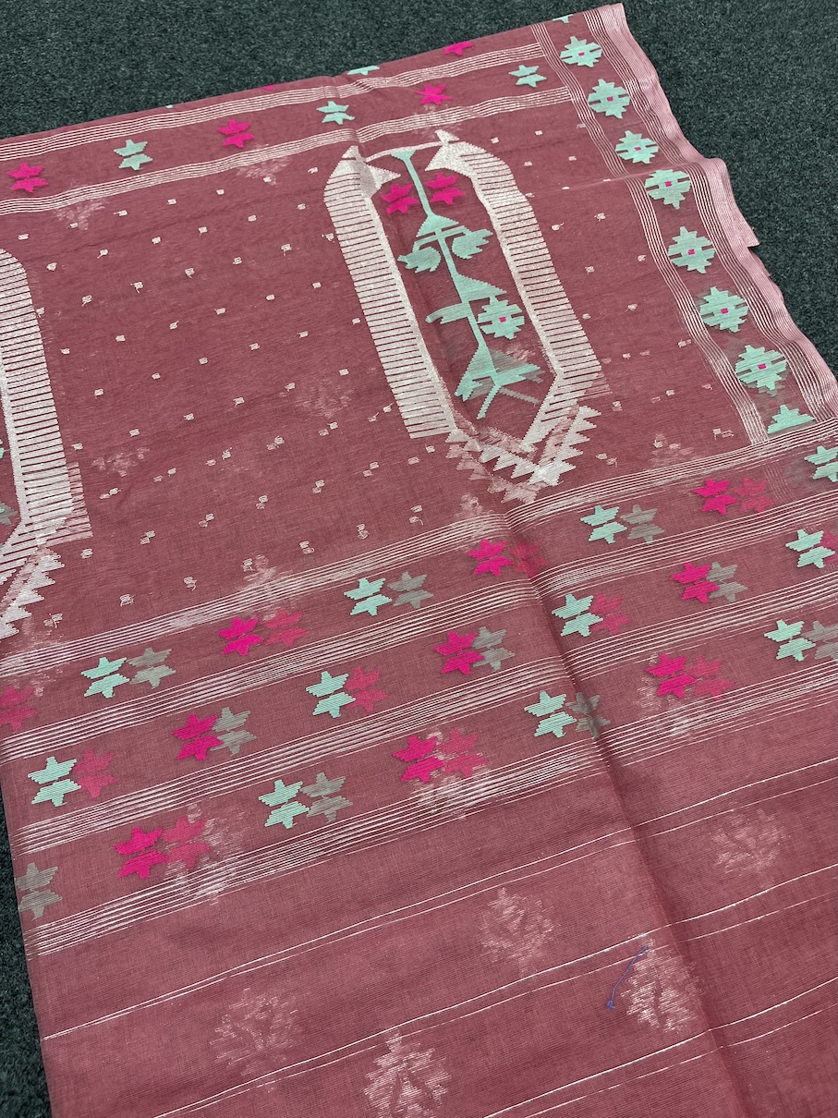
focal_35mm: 26
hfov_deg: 53.0
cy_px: 559
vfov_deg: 67.3
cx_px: 419
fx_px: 840
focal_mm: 5.1
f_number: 1.6
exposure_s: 1/121
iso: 80
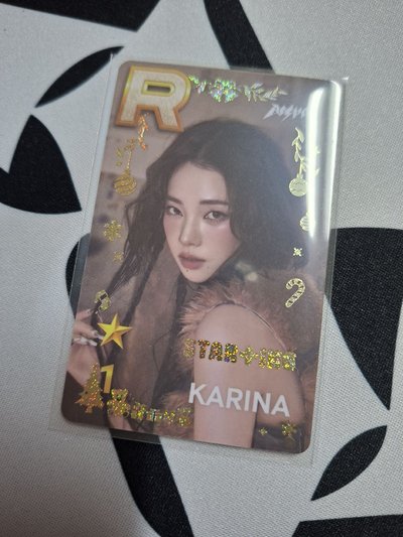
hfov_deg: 58.9
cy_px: 268
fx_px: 357
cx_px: 202
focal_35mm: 23
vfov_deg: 73.9
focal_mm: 5.54
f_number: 1.8
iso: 320
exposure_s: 1/30
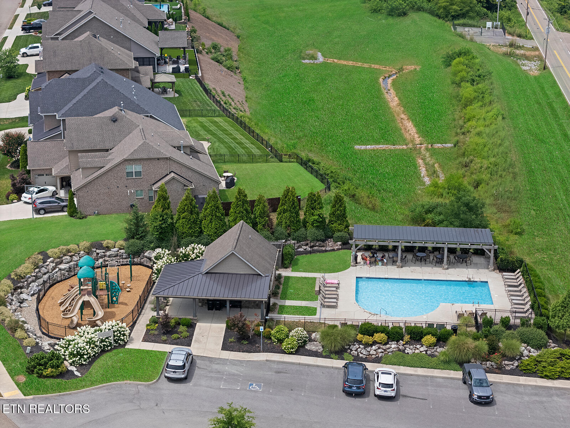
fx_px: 1153
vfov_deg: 21.0
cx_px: 285
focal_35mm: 70
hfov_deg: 27.8
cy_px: 214
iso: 100
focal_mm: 19.35
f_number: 2.8
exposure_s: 1/50
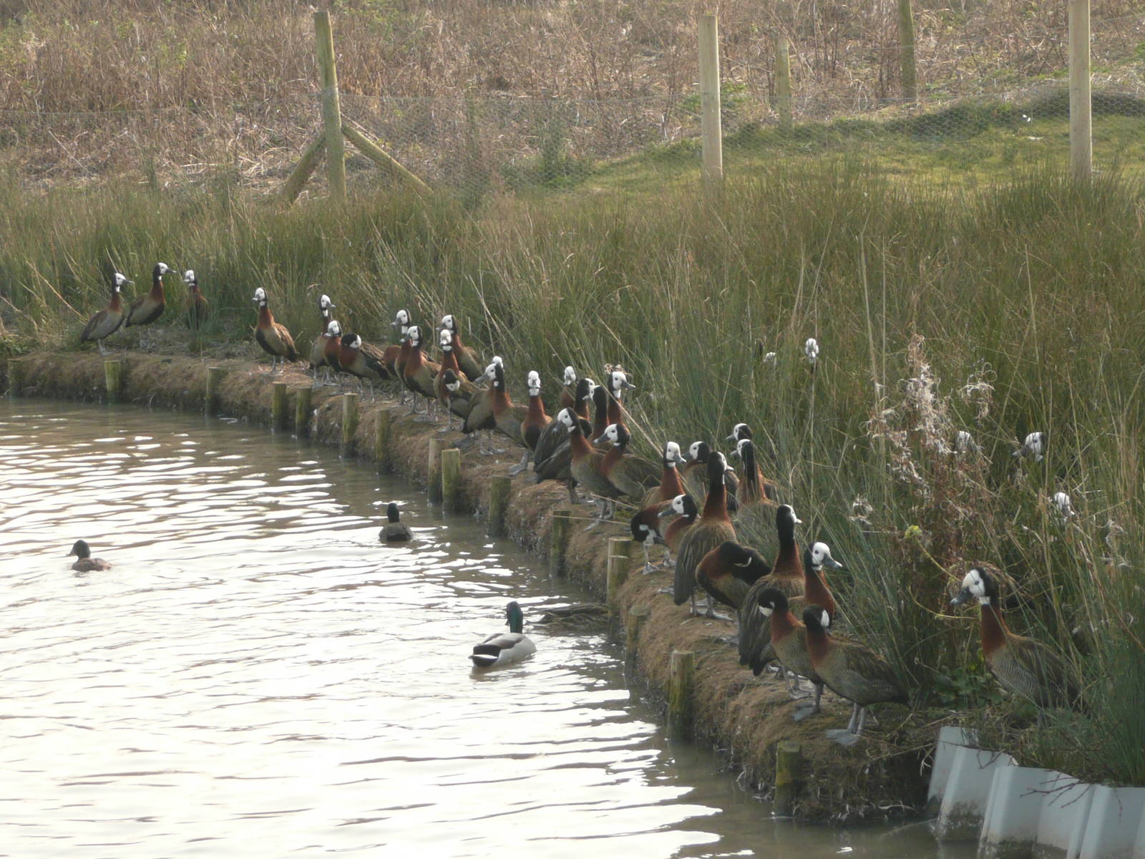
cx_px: 572
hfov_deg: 14.8
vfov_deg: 11.1
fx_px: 4399
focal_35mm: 133
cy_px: 430
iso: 100
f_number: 4.7
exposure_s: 1/125
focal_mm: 14.7
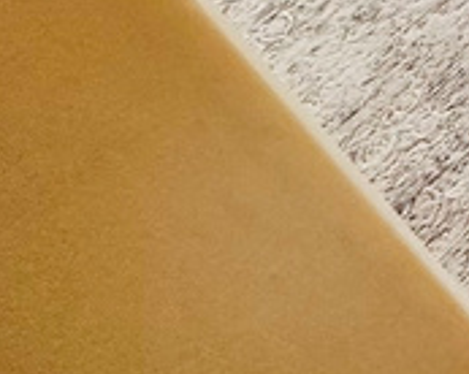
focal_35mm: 81
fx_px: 1123
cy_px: -615
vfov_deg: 12.7
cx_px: 1179
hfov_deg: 14.1
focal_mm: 2.22
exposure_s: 1/60
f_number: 2.2
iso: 200
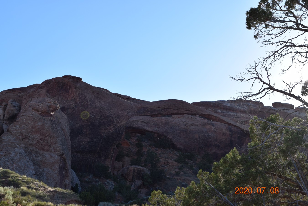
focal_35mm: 60
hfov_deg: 33.4
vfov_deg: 22.6
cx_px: 154
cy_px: 103
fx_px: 513
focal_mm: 40
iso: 200
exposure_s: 1/320
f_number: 9
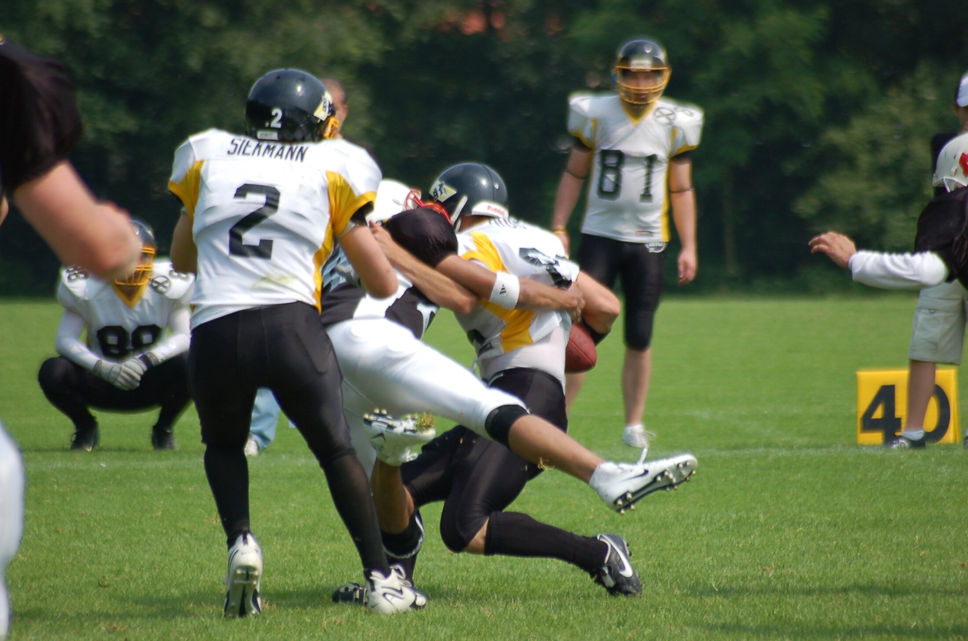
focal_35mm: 450
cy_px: 320
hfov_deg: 4.6
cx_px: 484
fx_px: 12077
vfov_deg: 3.0
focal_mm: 300
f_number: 5.6
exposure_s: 1/1000
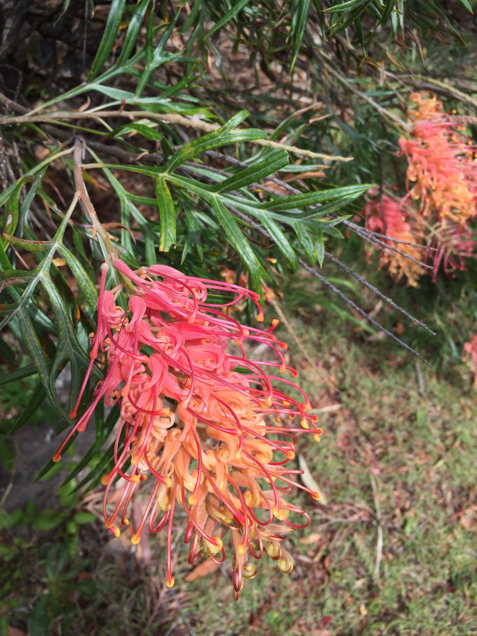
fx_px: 533
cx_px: 238
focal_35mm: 29
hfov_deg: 48.2
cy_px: 318
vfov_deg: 61.7
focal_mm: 4.15
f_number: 2.2
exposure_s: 1/1041
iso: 32
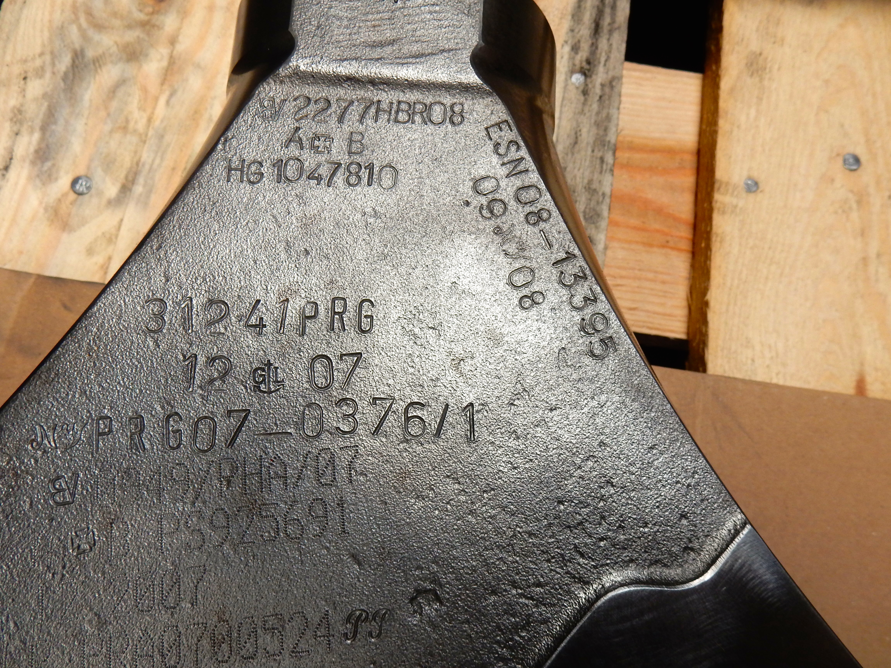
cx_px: 446
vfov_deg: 54.9
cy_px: 334
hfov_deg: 69.4
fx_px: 643
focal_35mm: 25
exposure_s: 1/30
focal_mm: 4.5
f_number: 3.7
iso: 125
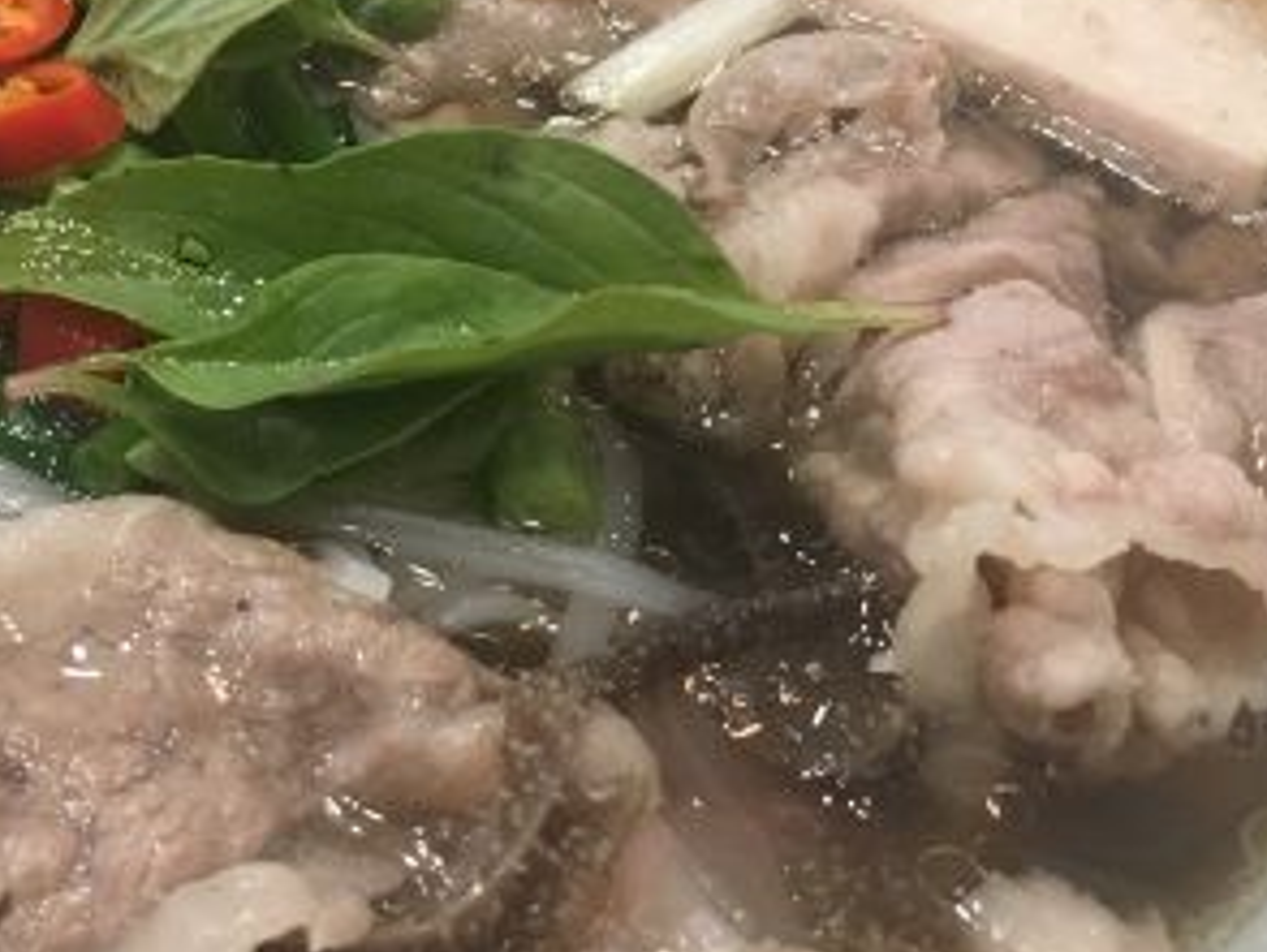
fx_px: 2528
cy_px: 239
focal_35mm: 69
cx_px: 116
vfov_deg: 21.2
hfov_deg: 27.1
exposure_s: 1/17
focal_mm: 4.15
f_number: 2.2
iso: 64
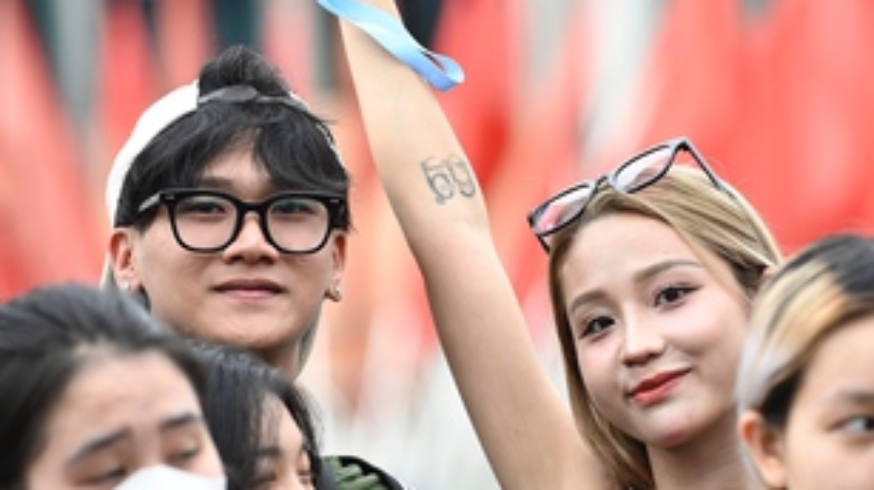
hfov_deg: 5.6
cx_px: 518
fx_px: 8868
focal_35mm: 383
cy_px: 275
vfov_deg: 3.2
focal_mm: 170
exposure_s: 1/200
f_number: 3.2
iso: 200
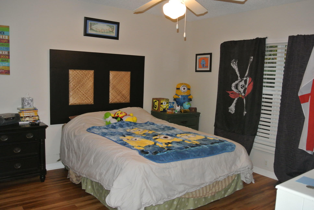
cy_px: 105
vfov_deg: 43.7
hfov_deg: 61.9
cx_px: 157
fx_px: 262
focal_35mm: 30
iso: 800
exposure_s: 1/60
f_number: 3.5
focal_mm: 11.4
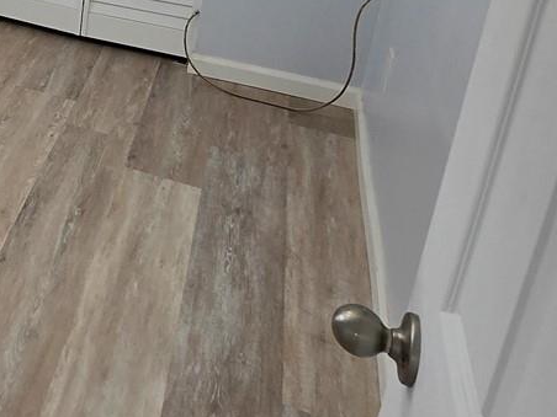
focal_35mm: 46
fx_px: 740
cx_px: -123
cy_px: -80
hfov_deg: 33.1
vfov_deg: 27.7
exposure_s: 1/60
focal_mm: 1.7
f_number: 2.2
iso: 40
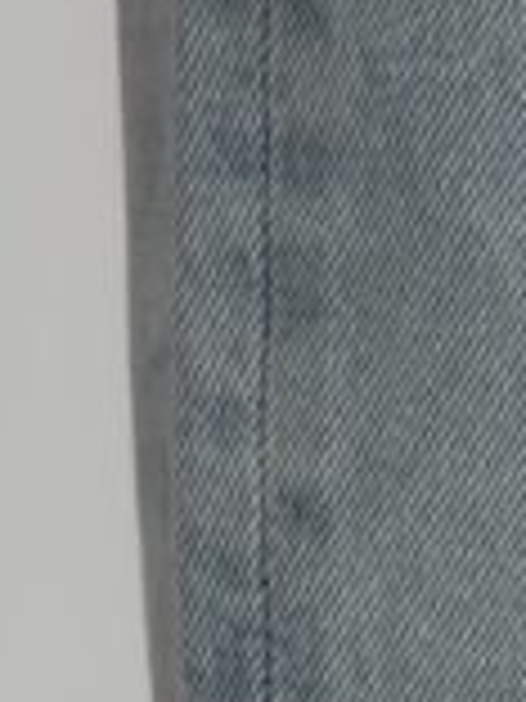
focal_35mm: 246
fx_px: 4984
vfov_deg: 7.8
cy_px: 1264
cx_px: 1124
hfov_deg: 5.9
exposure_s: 1/100
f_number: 1.78
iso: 80
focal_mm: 6.86
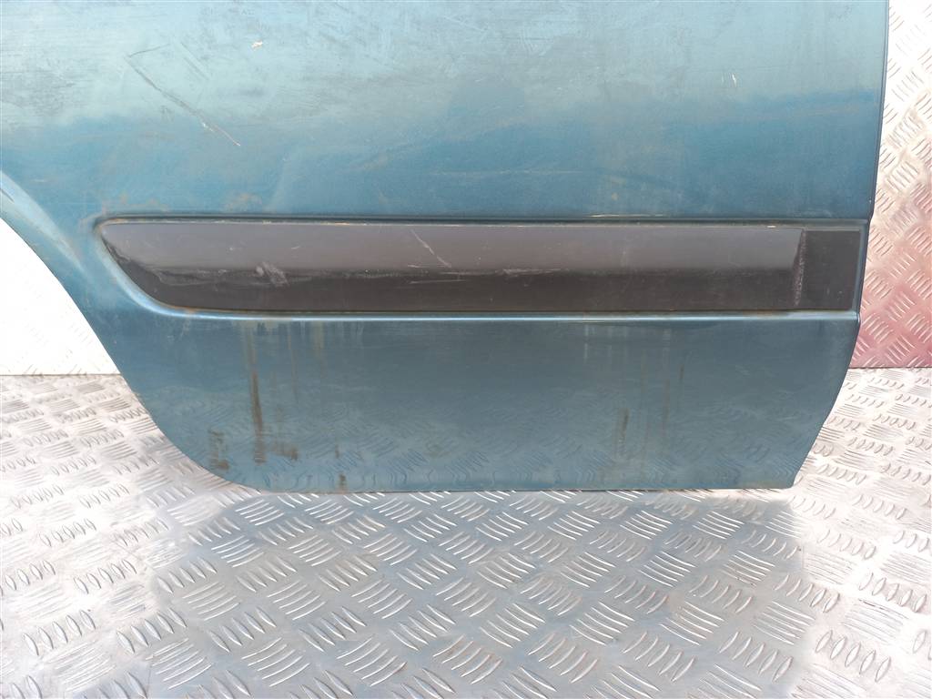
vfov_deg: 54.9
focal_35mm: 25
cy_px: 350
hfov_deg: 69.4
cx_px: 466
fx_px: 673
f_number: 1.8
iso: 32
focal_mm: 4.6
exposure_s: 1/50
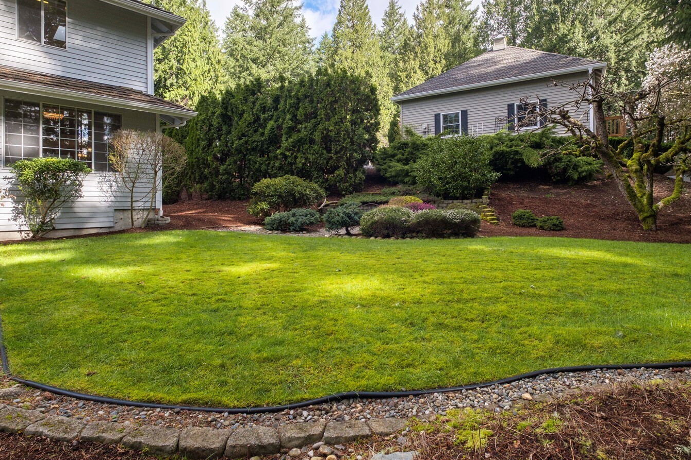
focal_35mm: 19
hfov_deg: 86.5
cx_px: 388
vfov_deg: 64.3
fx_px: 365
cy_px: 202
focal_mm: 10
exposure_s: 1/80
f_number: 8
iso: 320
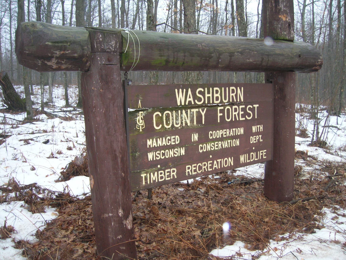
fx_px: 340
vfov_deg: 41.8
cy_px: 130
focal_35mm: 34
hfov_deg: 54.0
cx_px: 173
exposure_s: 1/31.3
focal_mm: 5.7
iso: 90
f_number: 2.9
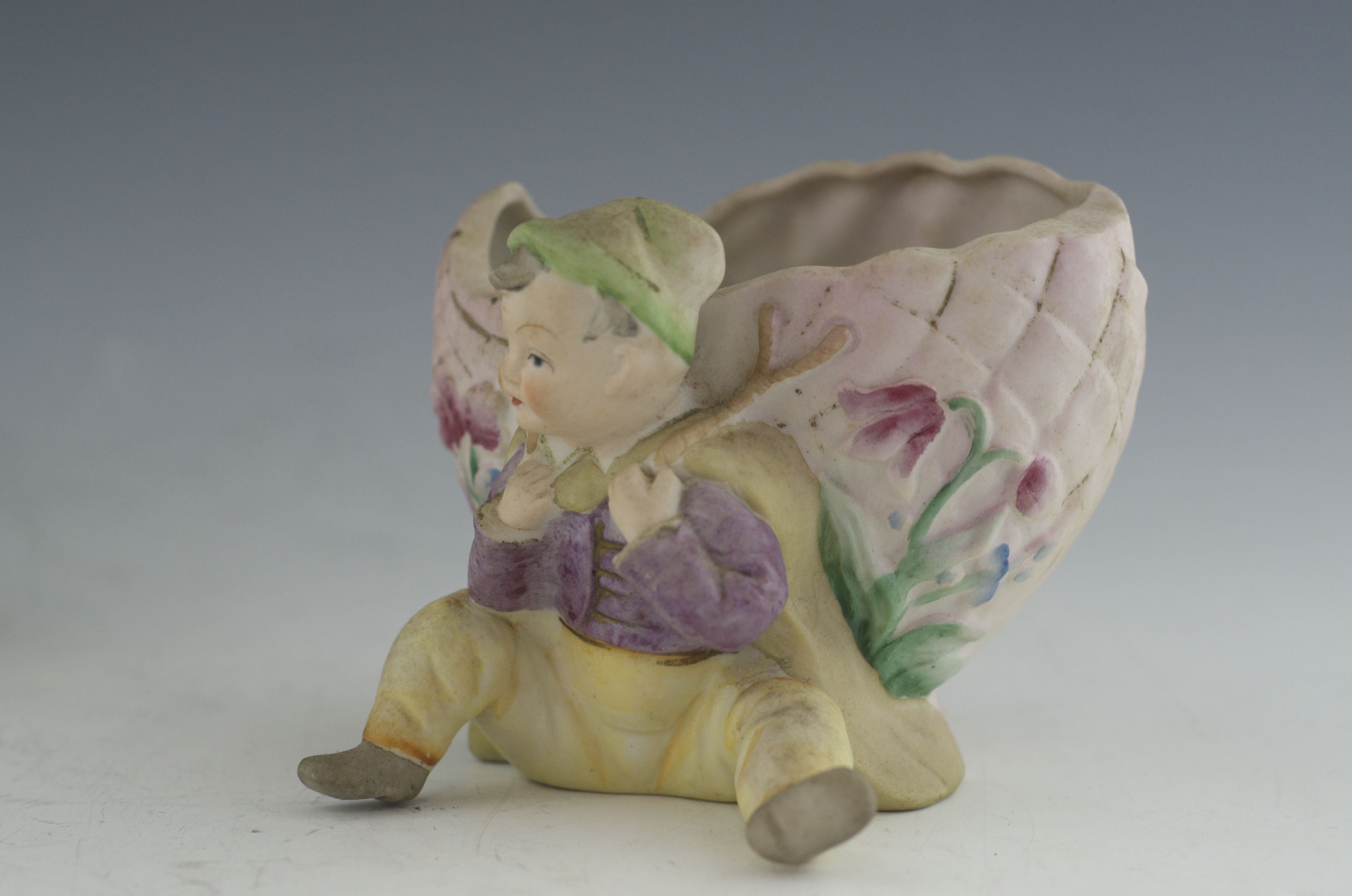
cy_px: 448
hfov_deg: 27.0
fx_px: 2811
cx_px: 676
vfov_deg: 18.1
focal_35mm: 75
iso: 640
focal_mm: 50
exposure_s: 1/100
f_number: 4.5
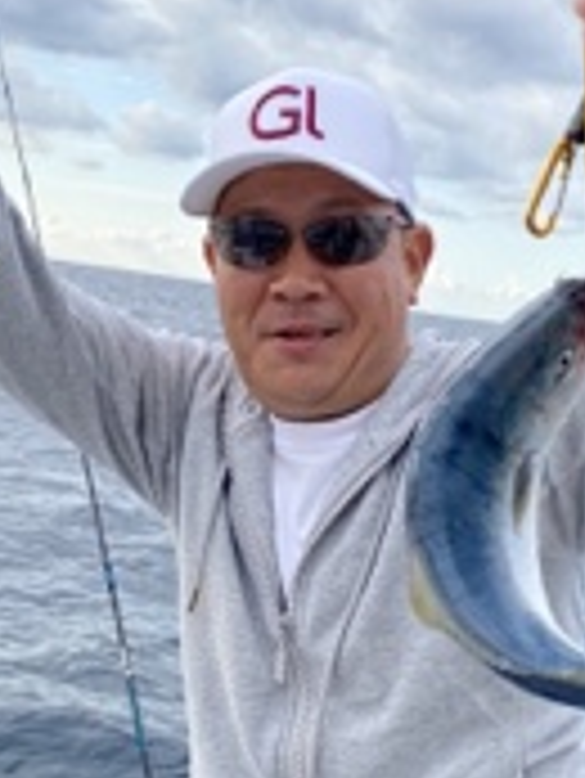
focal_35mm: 60
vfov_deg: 32.0
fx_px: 1350
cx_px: 333
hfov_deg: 24.4
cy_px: 499
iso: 32
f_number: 1.8
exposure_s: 1/1232
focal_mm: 4.25
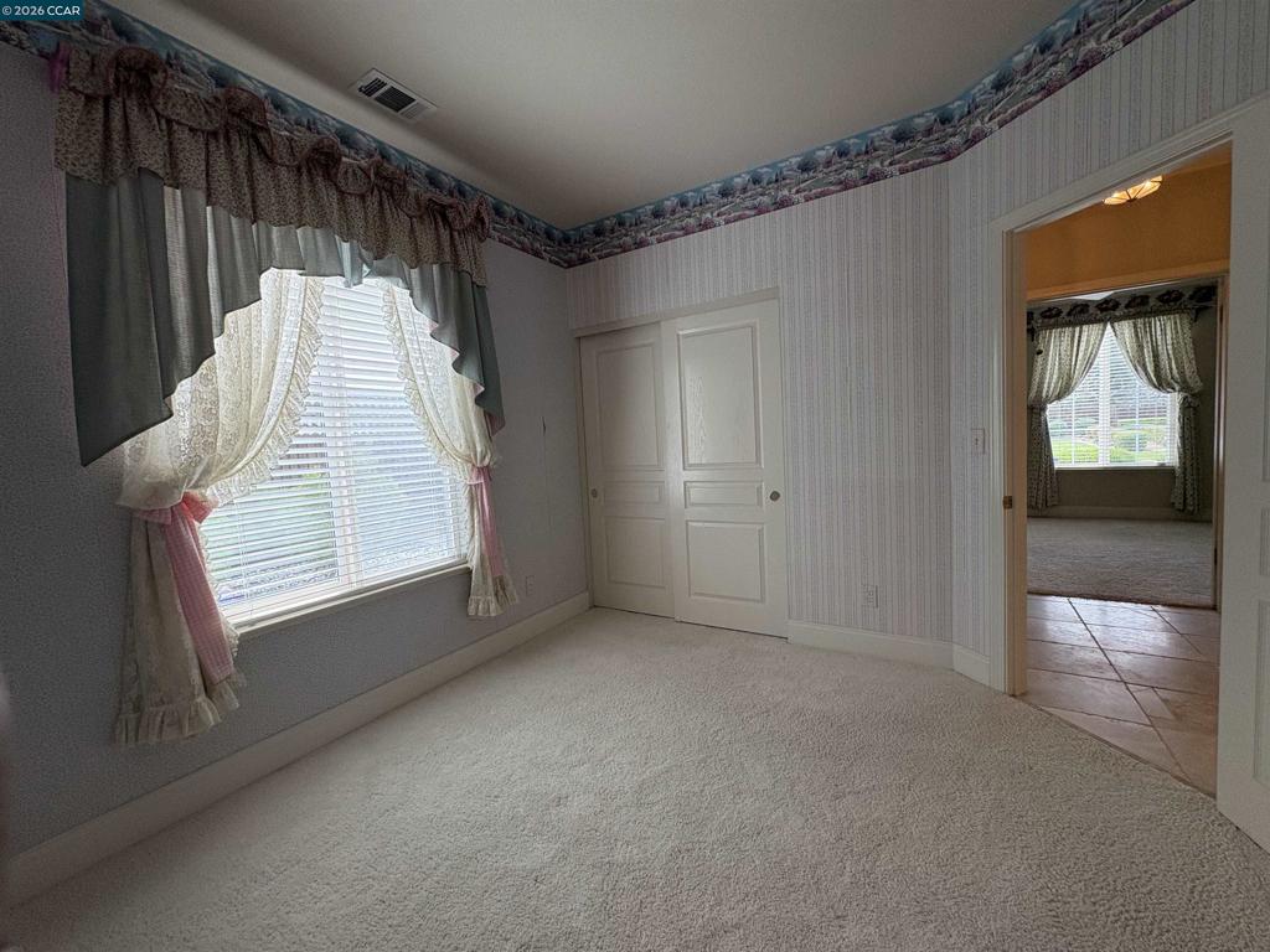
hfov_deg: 102.1
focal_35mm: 14
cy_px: 476
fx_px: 514
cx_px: 635
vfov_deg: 85.7
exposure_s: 1/120
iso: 160
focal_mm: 2.22
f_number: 2.2
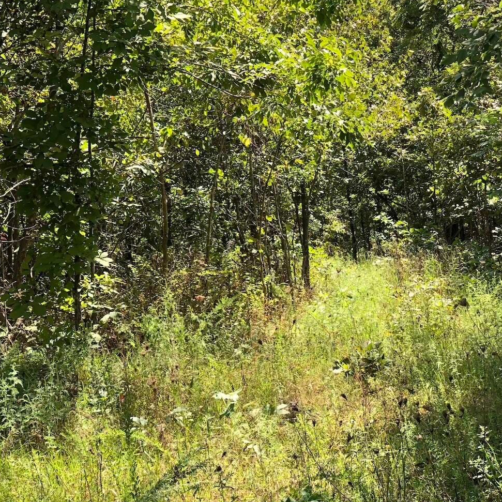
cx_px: 355
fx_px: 1165
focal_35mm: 71
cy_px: 213
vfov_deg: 24.3
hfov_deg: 24.1
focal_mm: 6
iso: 16
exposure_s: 1/169
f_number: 2.4
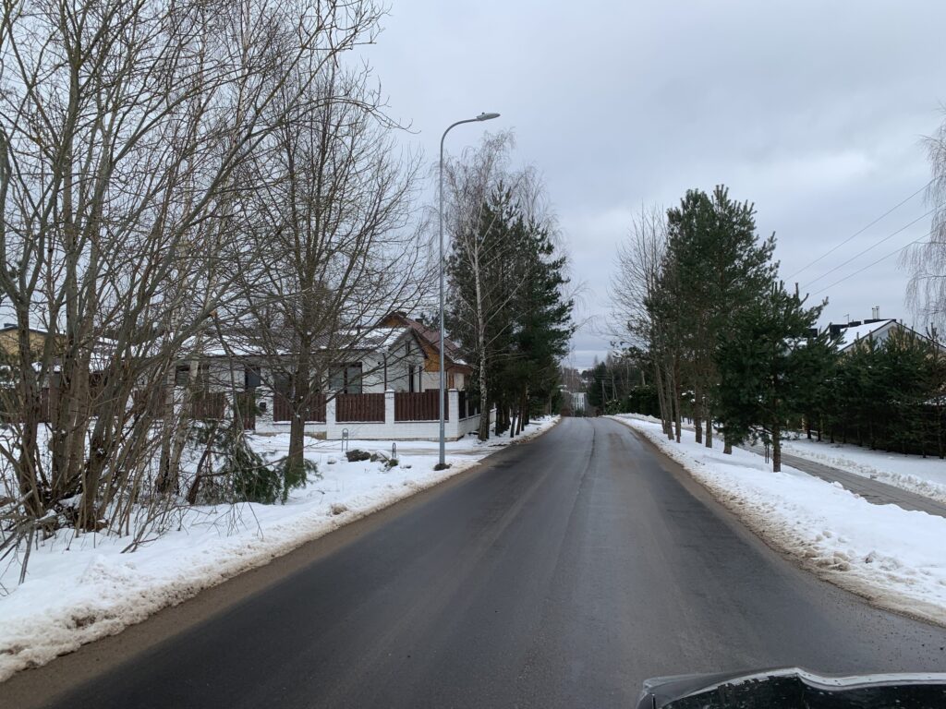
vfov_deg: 53.1
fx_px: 711
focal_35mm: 26
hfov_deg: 67.3
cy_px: 354
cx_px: 473
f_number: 1.8
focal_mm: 4.25
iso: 25
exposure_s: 1/911
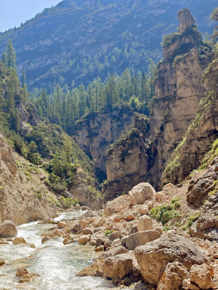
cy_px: 145
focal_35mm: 46
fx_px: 386
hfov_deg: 31.5
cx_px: 109
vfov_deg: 41.2
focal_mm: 8.72
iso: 50
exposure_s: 1/1967
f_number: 2
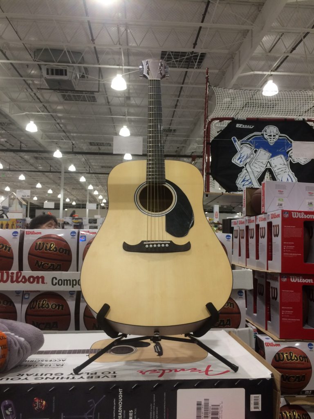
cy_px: 210
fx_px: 351
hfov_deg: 48.2
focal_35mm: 29
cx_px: 157
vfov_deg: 61.7
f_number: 2.2
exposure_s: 1/30
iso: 50
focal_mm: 4.15
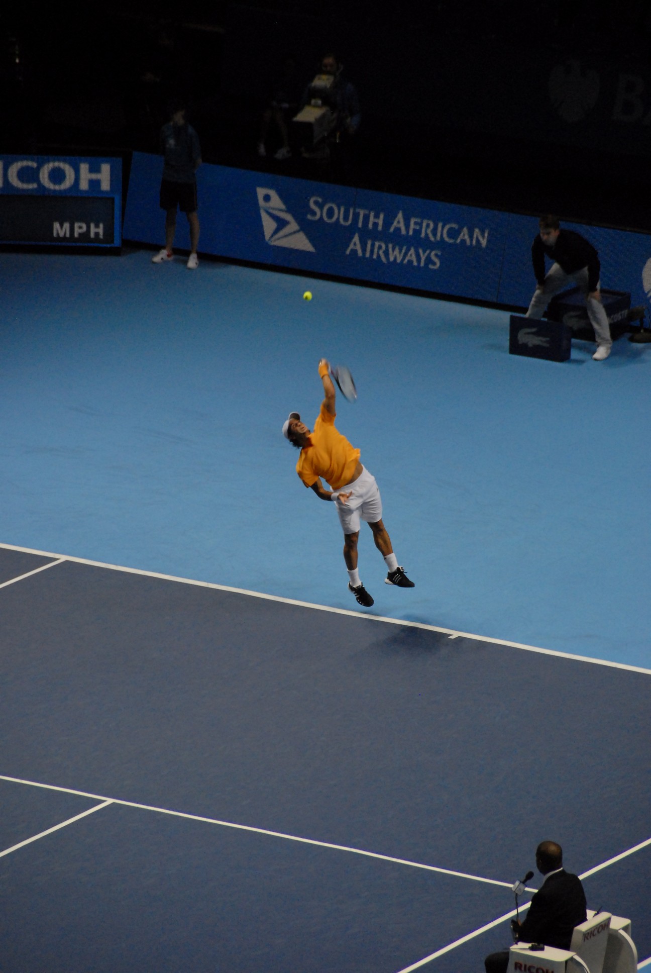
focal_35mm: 300
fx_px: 8114
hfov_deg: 4.6
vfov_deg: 6.9
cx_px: 326
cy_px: 486
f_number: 7.1
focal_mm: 200
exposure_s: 1/180
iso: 1000
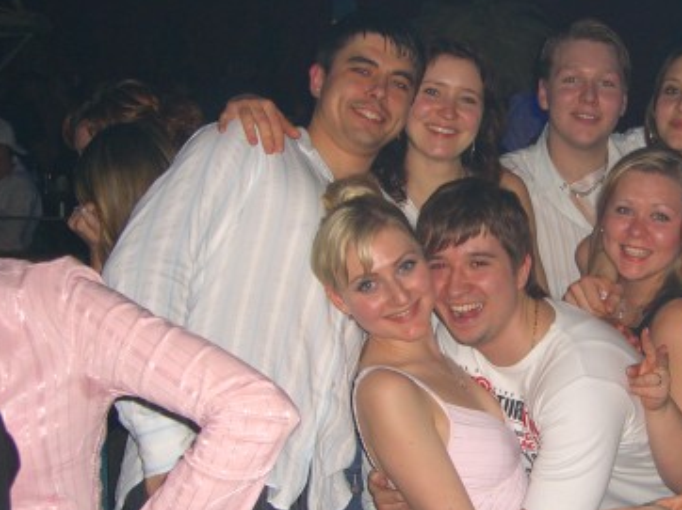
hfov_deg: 30.2
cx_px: 522
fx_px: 1240
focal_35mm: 63
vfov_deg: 23.2
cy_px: 331
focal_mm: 7.9
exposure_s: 1/60
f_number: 2.8
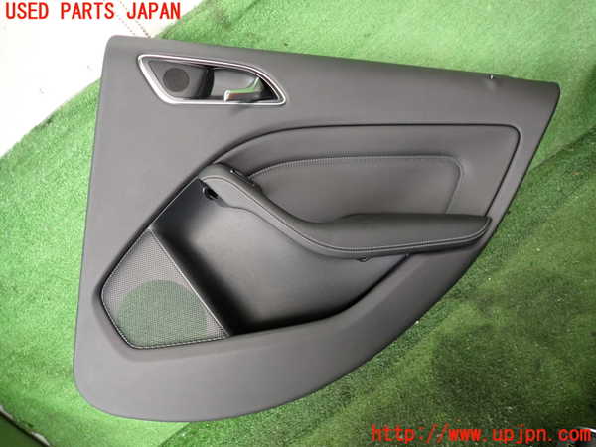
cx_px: 298
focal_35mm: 25
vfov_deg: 54.9
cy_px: 224
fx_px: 430
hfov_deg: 69.4
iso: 200
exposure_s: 1/30
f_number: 2
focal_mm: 4.5
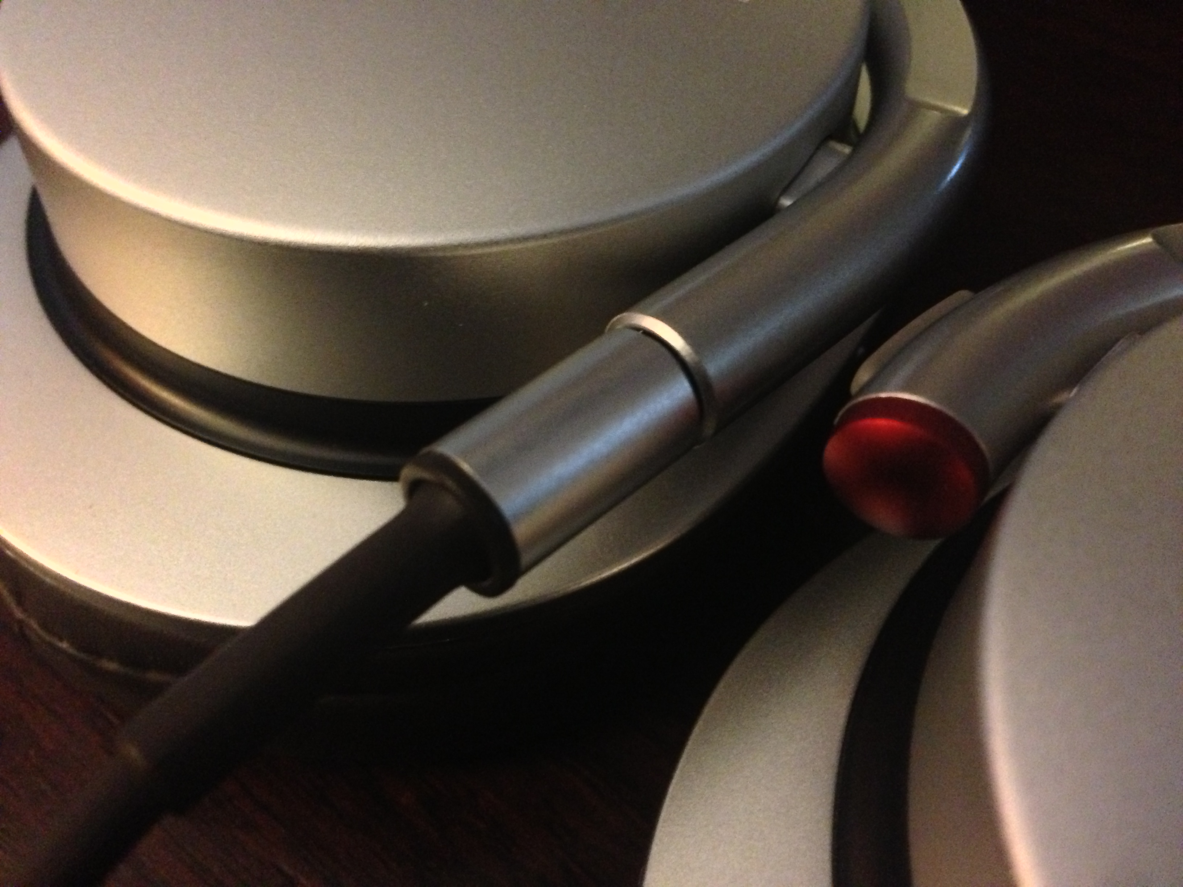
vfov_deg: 42.9
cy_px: 444
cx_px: 592
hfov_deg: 55.4
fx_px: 1128
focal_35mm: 33
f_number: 2.4
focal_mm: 4.13
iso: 800
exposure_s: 1/15
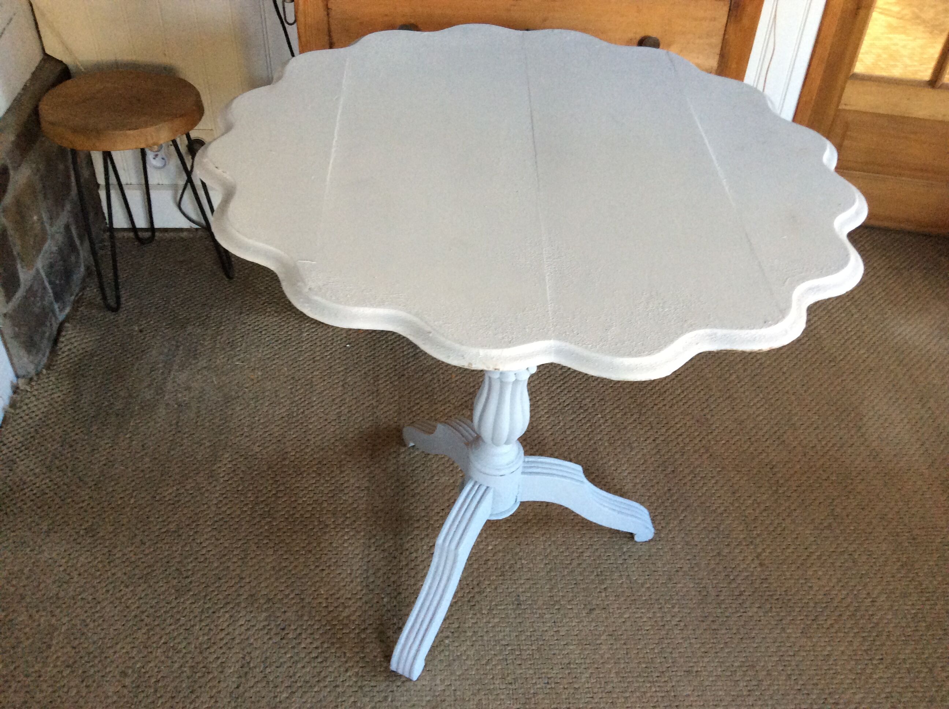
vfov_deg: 44.1
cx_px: 474
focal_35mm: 32
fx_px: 876
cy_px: 354
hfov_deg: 56.9
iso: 160
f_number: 2.4
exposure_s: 1/25
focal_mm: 3.3
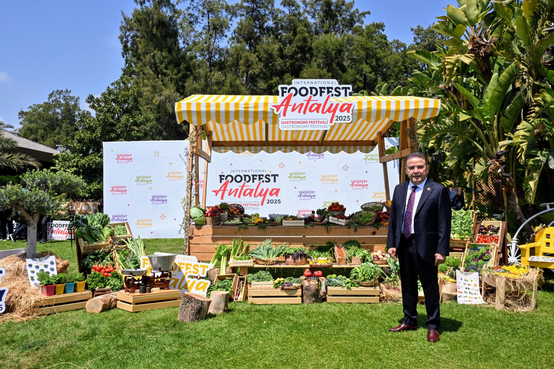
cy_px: 184
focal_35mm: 32
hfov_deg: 59.5
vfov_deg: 41.7
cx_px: 277
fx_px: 485
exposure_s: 1/320
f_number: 22
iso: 640
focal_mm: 31.5
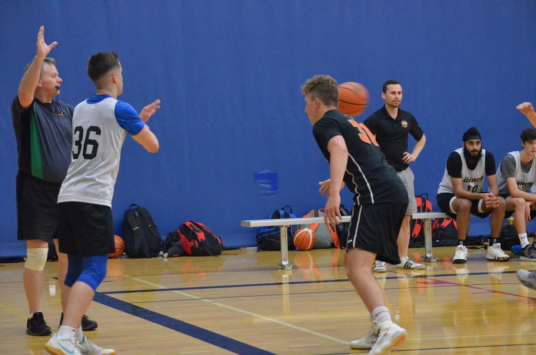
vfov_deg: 9.9
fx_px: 2050
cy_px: 178
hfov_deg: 14.9
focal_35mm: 138
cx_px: 268
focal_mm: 92
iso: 6400
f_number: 5.6
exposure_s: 1/125
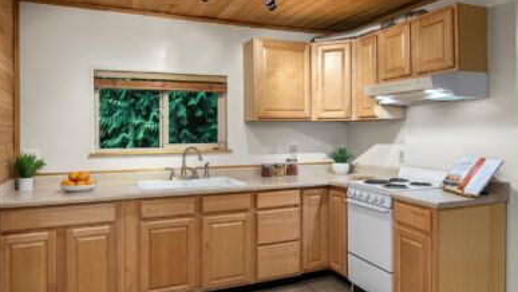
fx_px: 357
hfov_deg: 71.9
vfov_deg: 44.4
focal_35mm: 26
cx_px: 261
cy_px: 151
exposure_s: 1/60
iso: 400
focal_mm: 24
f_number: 7.1
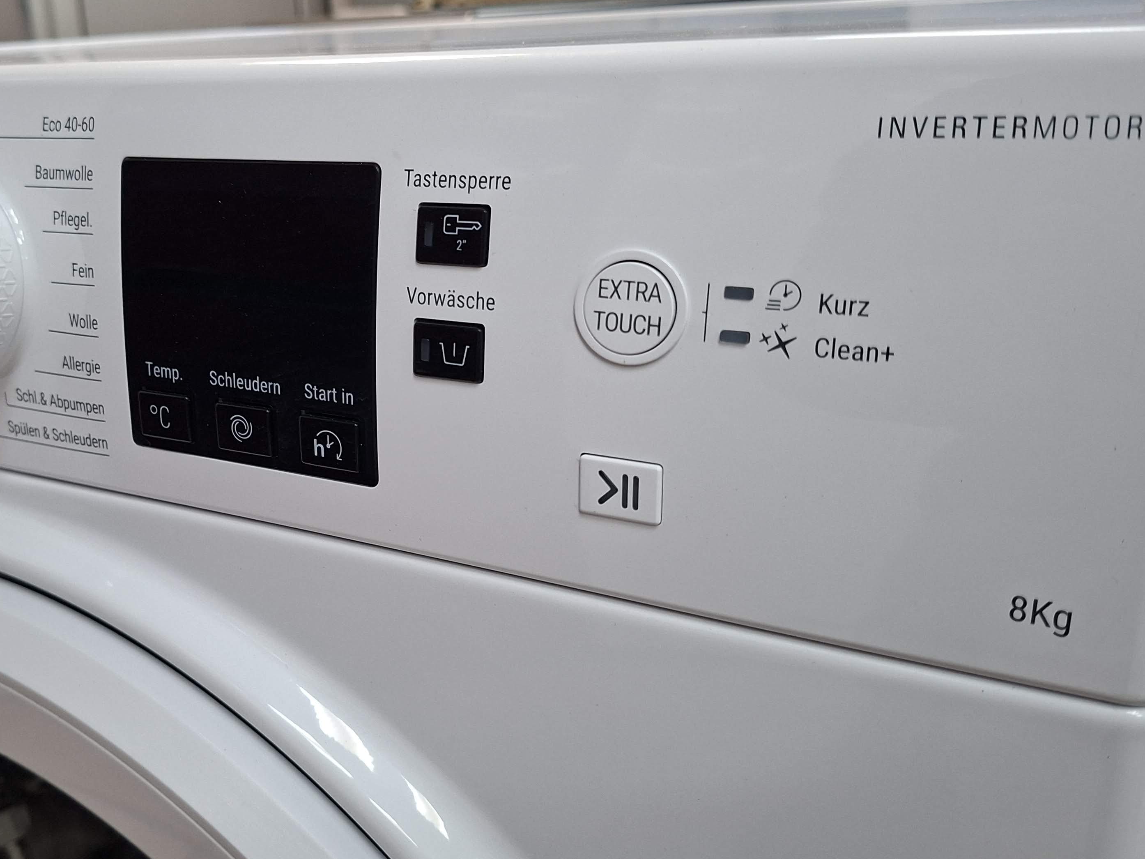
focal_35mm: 33
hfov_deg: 54.3
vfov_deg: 42.9
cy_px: 410
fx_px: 1092
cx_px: 391
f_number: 1.8
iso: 200
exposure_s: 1/50
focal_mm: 5.54
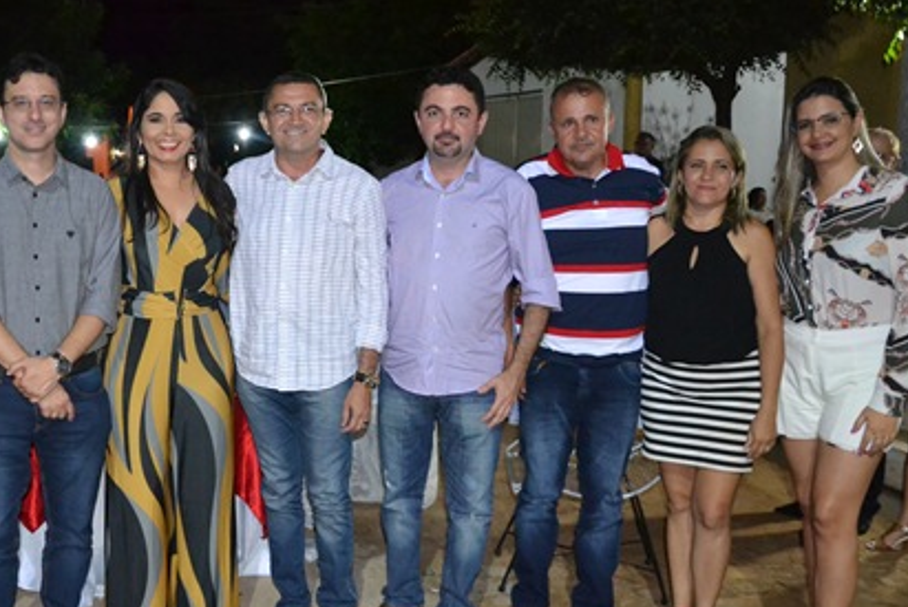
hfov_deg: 44.9
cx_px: 239
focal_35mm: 42
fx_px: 1060
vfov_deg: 31.9
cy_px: 363
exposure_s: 1/60
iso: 3200
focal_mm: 18
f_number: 3.5
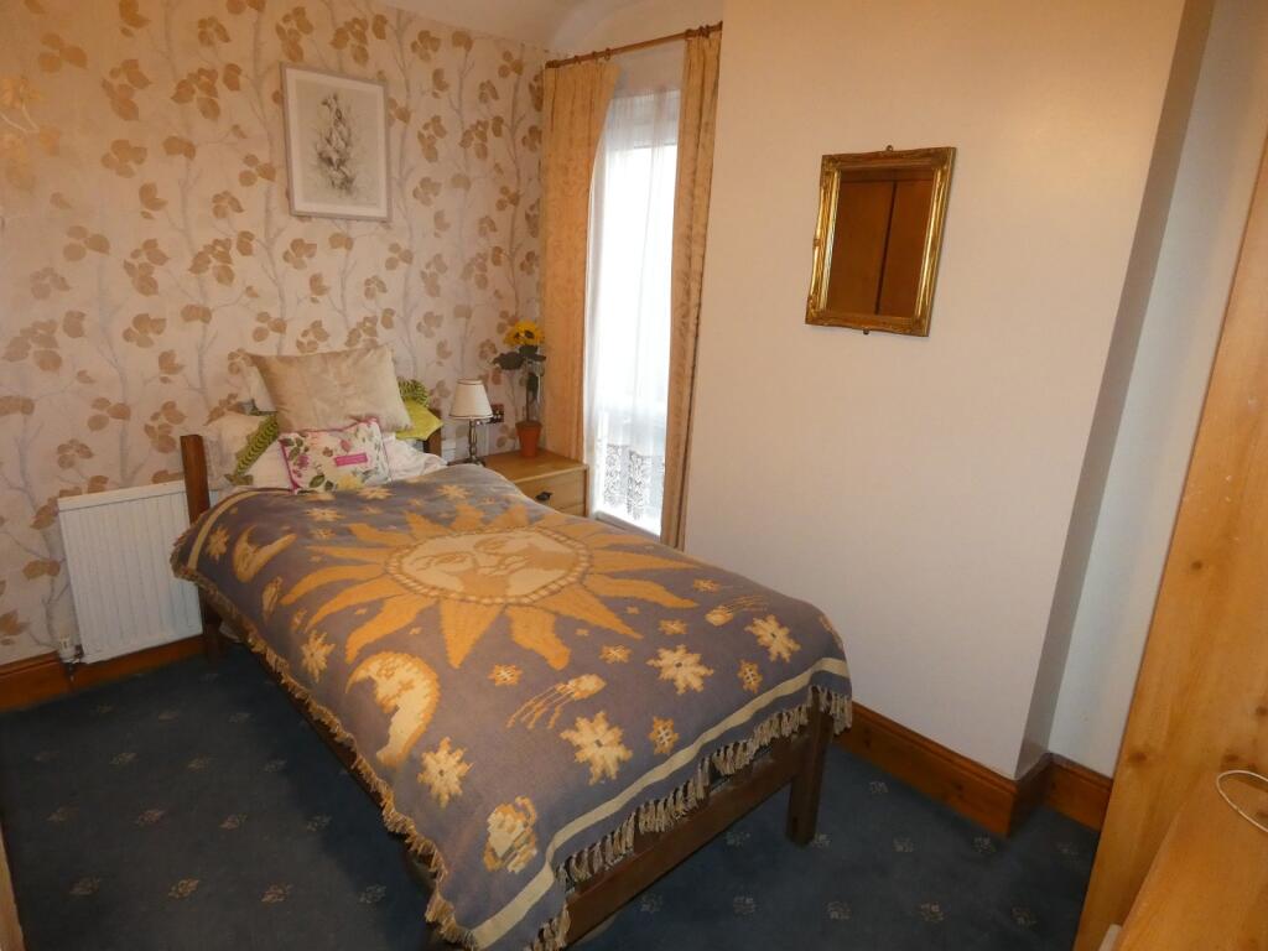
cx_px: 634
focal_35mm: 20
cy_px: 476
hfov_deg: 81.7
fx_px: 733
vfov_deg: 66.0
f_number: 2.8
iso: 800
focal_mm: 3.6
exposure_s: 1/60
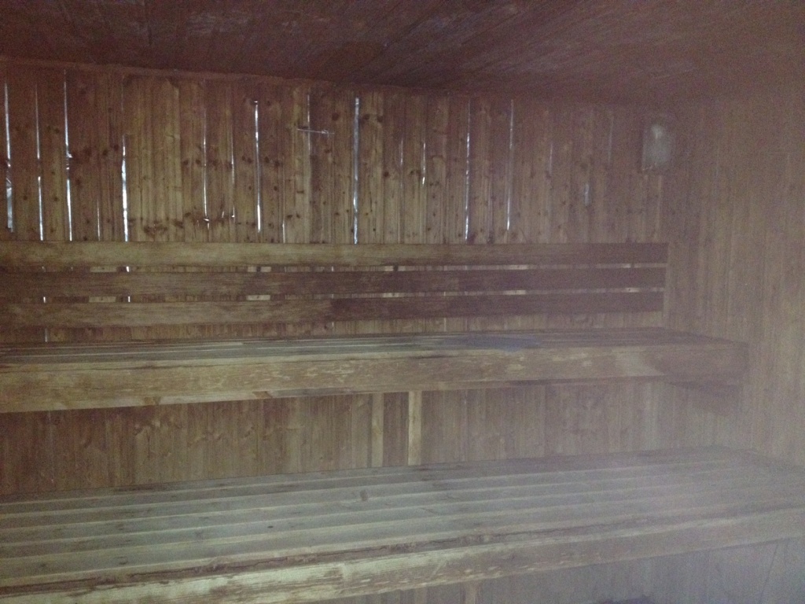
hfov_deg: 52.6
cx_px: 402
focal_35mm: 35
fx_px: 814
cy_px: 302
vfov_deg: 40.7
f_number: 2.4
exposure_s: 1/16
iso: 640
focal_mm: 4.28
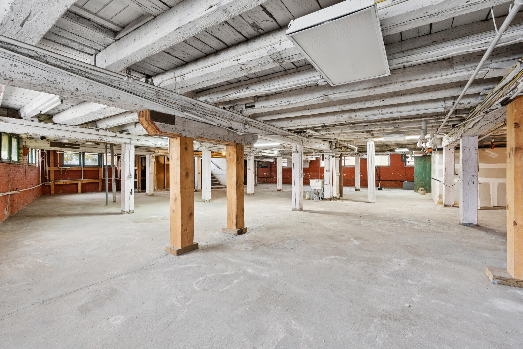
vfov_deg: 73.8
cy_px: 174
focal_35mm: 16
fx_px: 233
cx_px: 262
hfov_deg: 96.7
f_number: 7.1
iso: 250
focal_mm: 16
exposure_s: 1/8
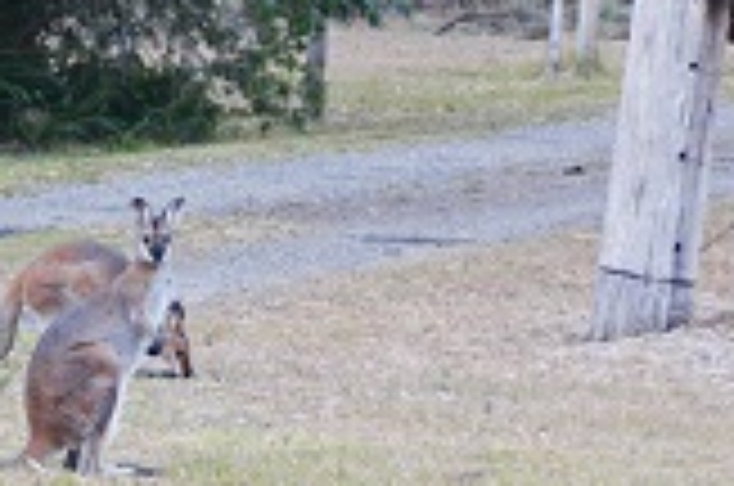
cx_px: -225
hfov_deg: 4.2
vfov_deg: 2.8
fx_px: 9860
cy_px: 416
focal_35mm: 485
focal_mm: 105
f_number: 5.3
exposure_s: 1/40
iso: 800
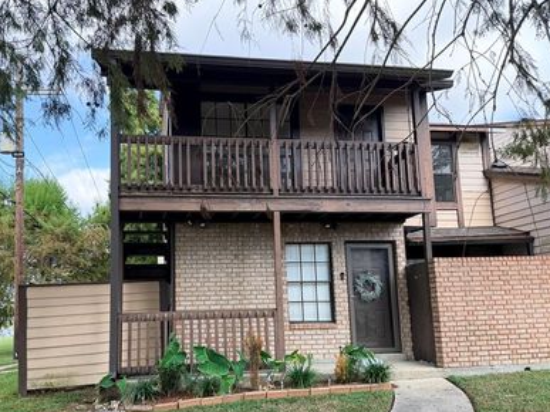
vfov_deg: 45.3
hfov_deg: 58.1
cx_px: 230
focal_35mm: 31
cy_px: 239
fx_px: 492
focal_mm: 6.76
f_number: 1.78
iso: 100
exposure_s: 1/1122
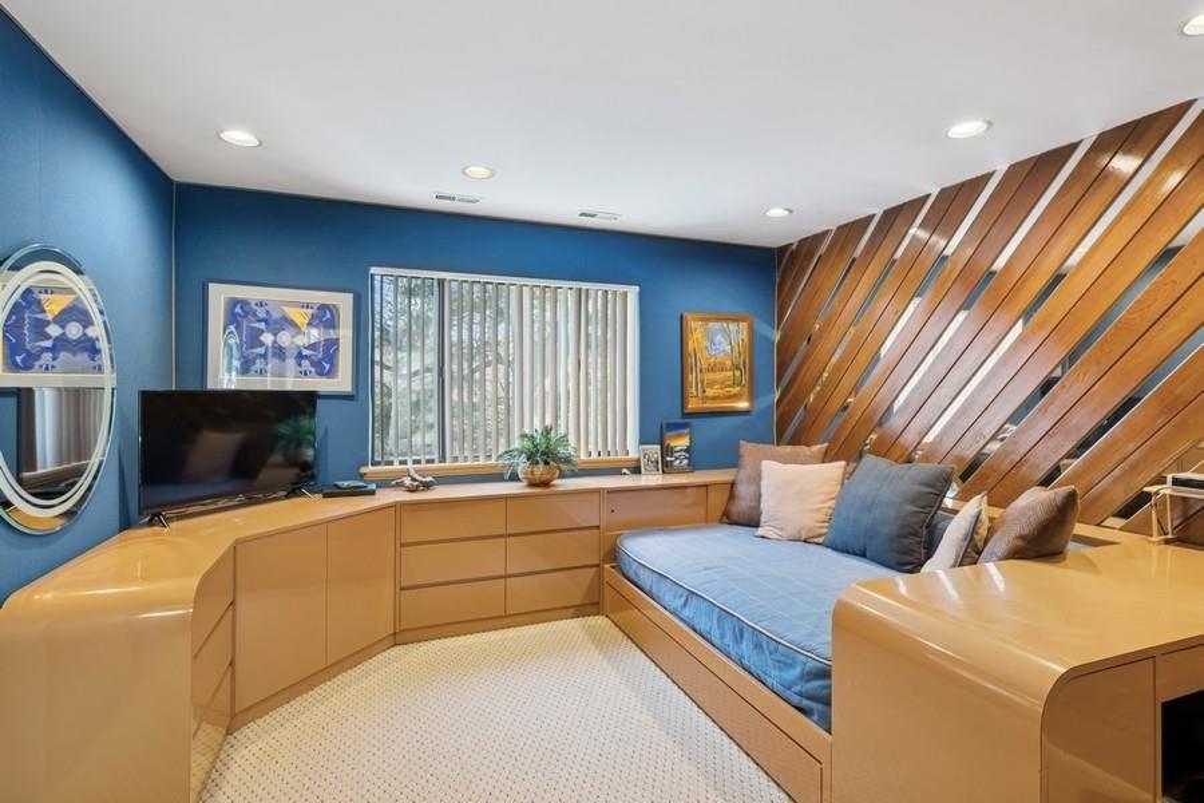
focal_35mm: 16
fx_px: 552
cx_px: 602
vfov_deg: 72.1
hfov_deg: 95.0
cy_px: 402
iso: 250
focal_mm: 16.5
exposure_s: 1/60
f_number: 8
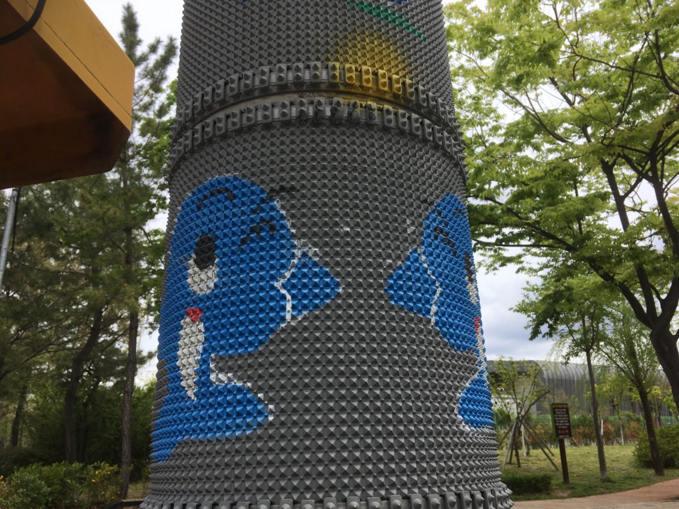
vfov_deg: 48.2
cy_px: 254
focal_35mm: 29
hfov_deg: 61.7
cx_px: 340
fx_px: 569
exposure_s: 1/1183
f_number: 2.2
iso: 25
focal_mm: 4.15
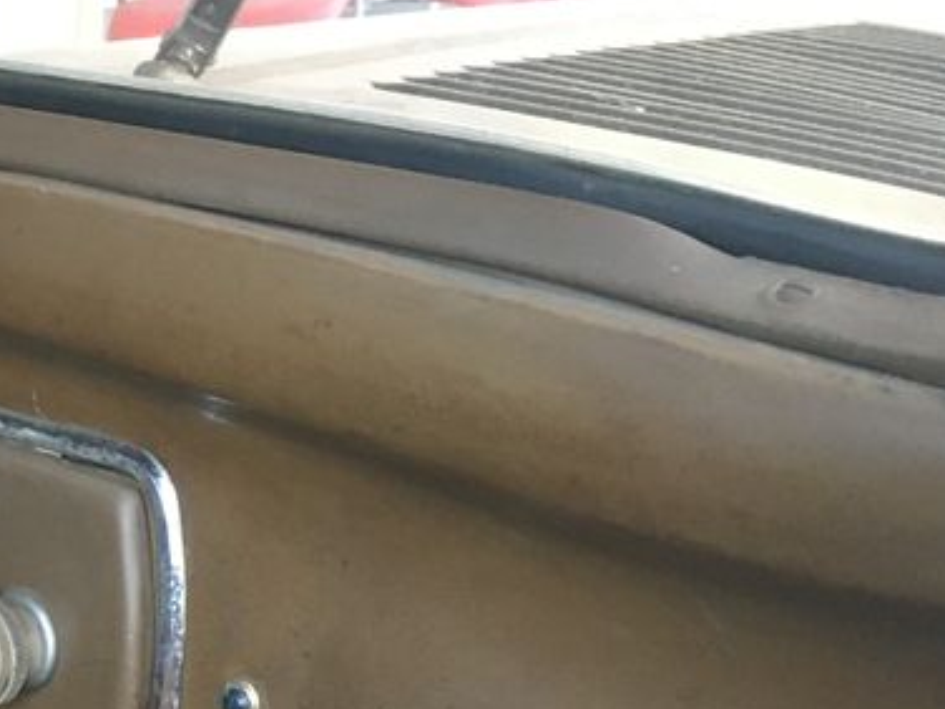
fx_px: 2157
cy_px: 722
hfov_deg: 22.0
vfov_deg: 18.2
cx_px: -309
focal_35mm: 79
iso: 200
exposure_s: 1/33
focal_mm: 4.15
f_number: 2.2
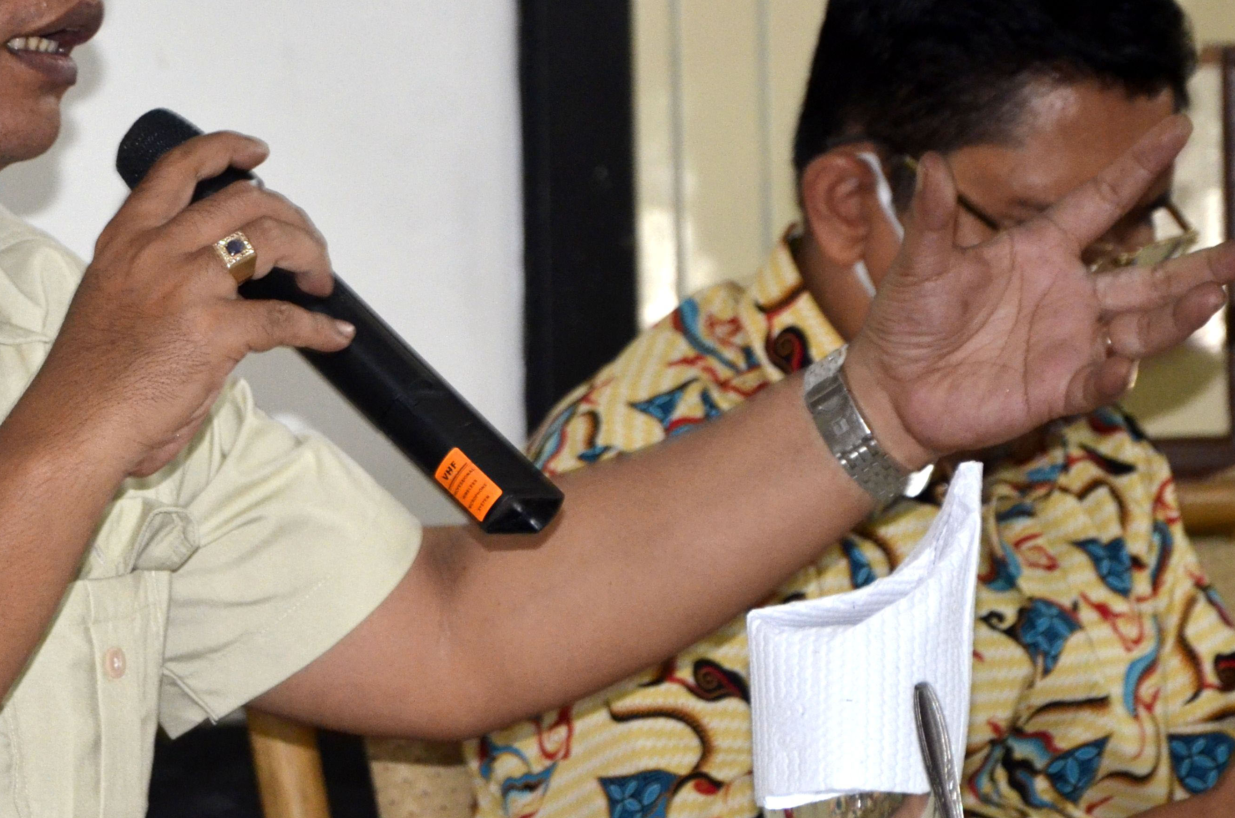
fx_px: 10062
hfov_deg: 7.0
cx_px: 282
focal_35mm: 294
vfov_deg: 4.7
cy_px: 216
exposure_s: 1/60
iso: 1250
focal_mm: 105
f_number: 5.6
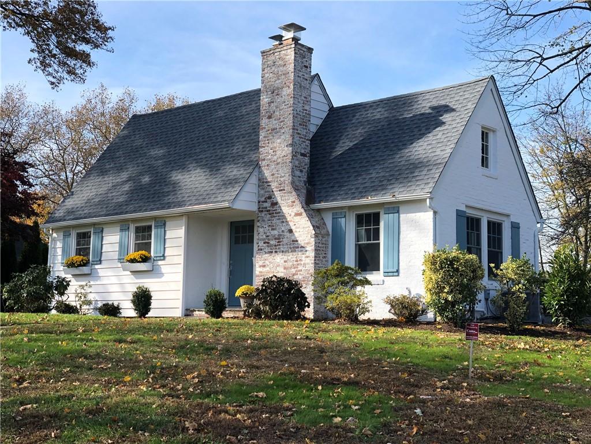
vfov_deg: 28.0
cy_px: 222
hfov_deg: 36.8
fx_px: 888
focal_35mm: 52
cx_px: 296
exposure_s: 1/592
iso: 16
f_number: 2.4
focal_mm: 6
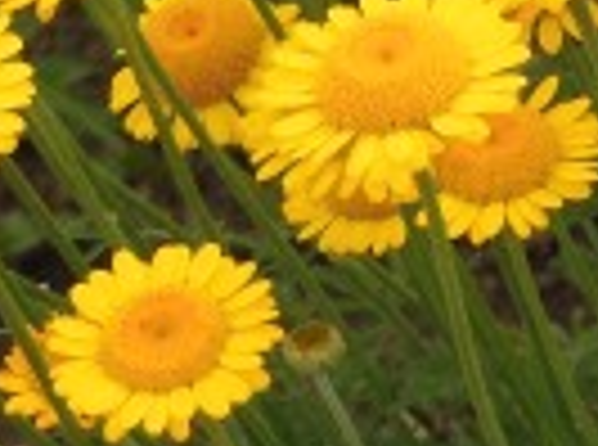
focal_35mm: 488
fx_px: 8408
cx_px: 1090
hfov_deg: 4.0
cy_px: -347
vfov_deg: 3.0
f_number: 5
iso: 100
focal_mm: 21.4
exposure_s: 1/500
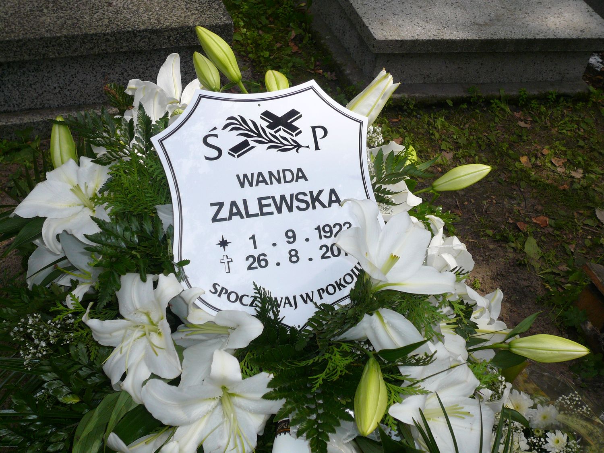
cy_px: 226
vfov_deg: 31.5
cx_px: 302
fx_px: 803
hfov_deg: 41.2
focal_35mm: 46
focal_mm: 7.5
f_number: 3.5
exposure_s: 1/800
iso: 100
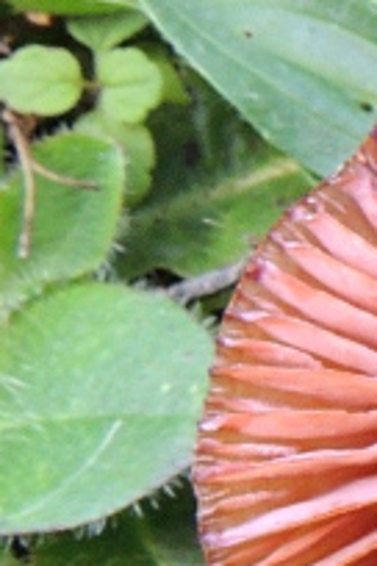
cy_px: 352
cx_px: 1056
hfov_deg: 6.1
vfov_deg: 9.8
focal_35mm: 209
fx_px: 3283
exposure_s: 1/10
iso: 100
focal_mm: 7.1
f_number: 8.3
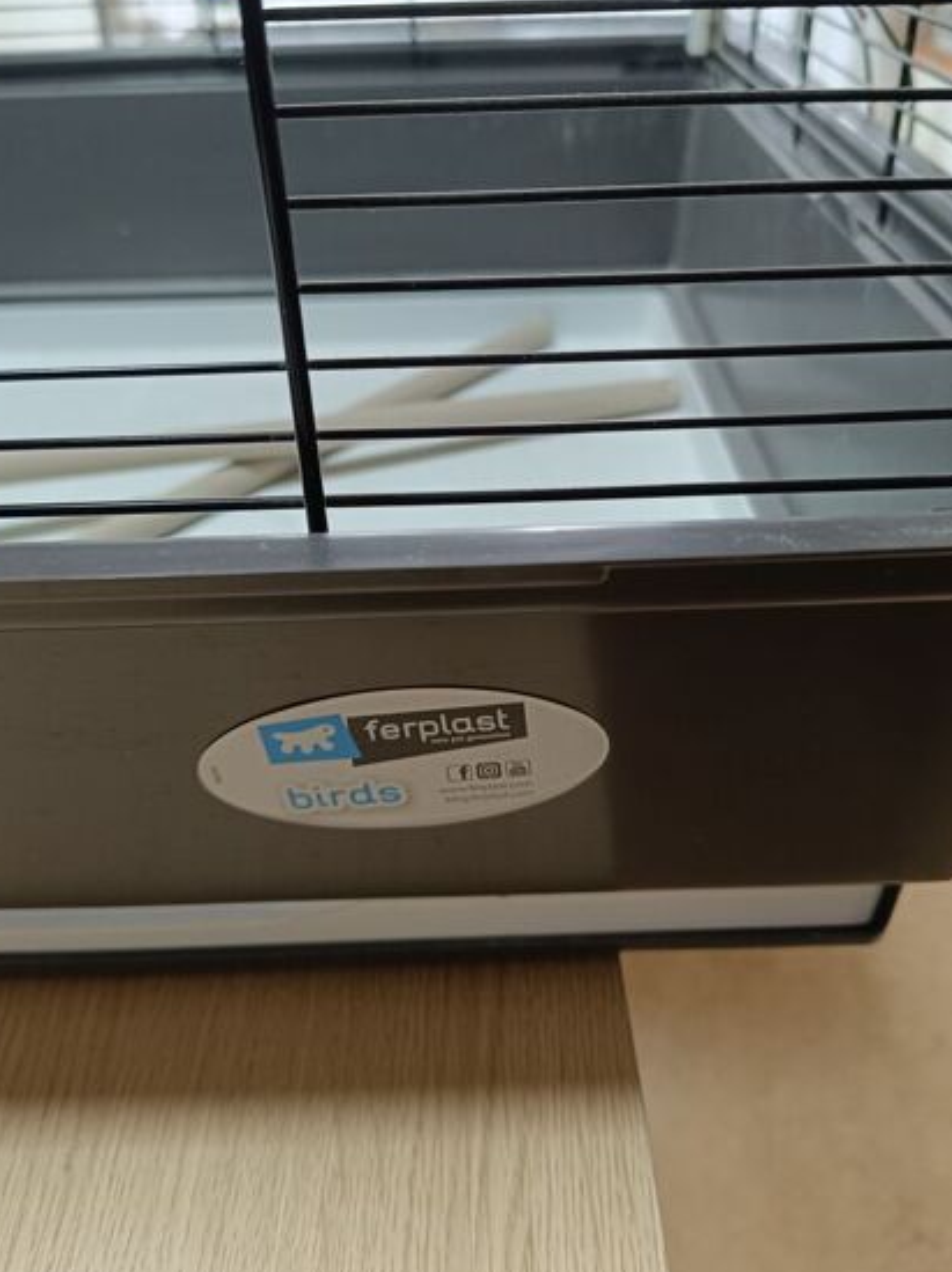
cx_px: 486
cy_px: 602
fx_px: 1028
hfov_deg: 49.7
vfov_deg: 63.4
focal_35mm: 28
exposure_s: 1/50.1
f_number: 1.88
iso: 526
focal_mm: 5.59
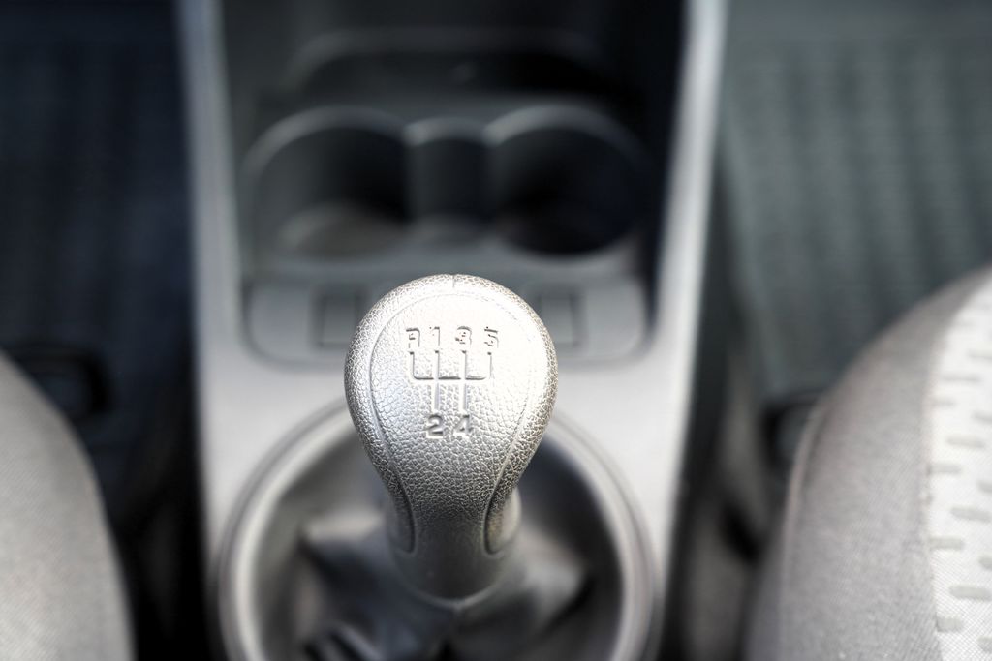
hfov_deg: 38.9
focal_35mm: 51
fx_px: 1405
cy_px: 330
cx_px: 496
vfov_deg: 26.5
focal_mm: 51
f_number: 4
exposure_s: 1/60
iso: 640
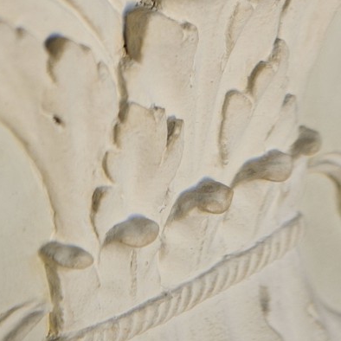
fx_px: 2385
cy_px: -279
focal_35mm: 214
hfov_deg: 8.2
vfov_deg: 7.9
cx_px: 248
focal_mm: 62
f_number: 4.5
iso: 400
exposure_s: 1/80
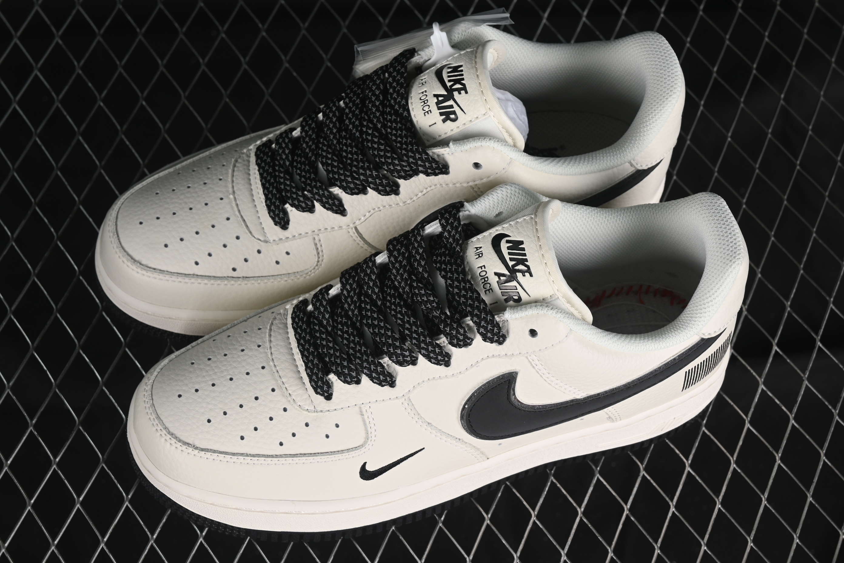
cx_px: 422
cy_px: 282
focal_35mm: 75
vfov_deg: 18.2
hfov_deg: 27.0
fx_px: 1758
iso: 160
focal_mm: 50
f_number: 8
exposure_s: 1/60
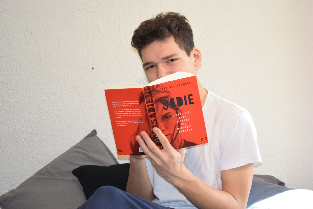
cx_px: 156
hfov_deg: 24.6
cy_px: 104
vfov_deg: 16.6
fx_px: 717
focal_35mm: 82
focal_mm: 55
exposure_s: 1/200
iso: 2000
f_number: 5.6
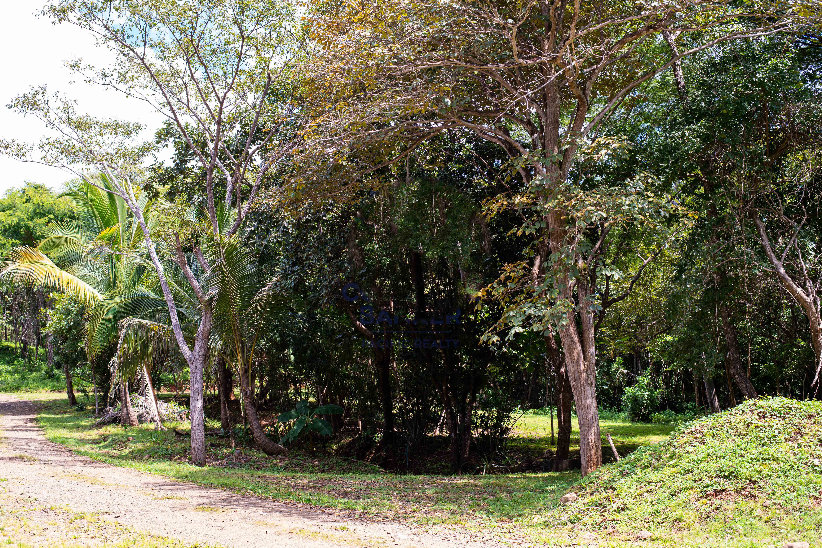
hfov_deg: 39.6
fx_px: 1142
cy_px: 274
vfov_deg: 27.0
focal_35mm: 50
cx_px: 411
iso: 100
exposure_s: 1/100
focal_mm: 50
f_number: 5
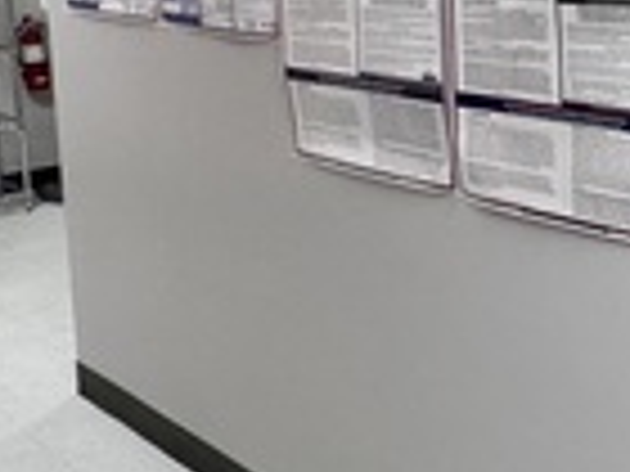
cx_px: 734
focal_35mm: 64
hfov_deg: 27.1
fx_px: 1165
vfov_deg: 22.4
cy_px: 49
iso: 200
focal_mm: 2.22
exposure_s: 1/120
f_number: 2.2
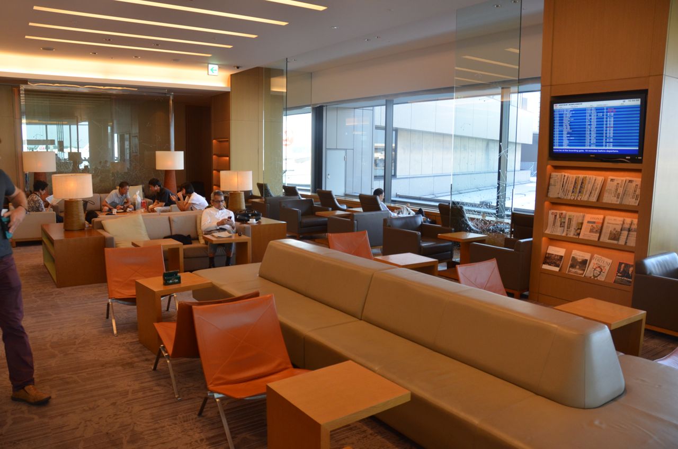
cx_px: 339
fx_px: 507
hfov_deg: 67.5
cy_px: 224
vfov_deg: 47.7
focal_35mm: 27
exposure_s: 1/60
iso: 640
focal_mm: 18
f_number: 4
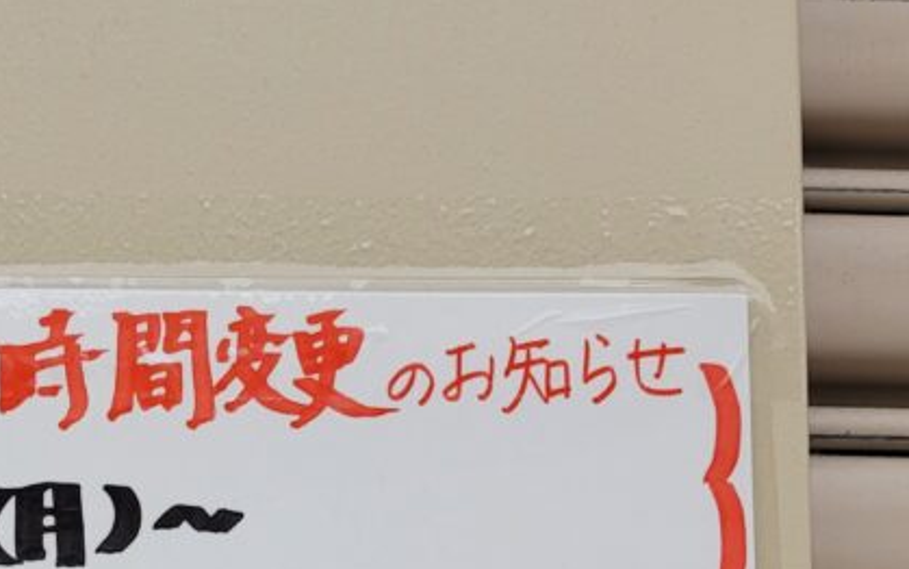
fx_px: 2007
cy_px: 684
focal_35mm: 81
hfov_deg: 24.9
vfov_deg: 15.5
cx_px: 128
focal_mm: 7
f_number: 1.8
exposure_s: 1/120
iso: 160
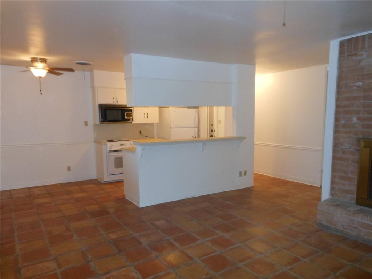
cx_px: 186
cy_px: 140
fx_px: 269
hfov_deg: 69.4
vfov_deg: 54.9
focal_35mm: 25
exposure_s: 1/25
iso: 320
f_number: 3.2
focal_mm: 4.5
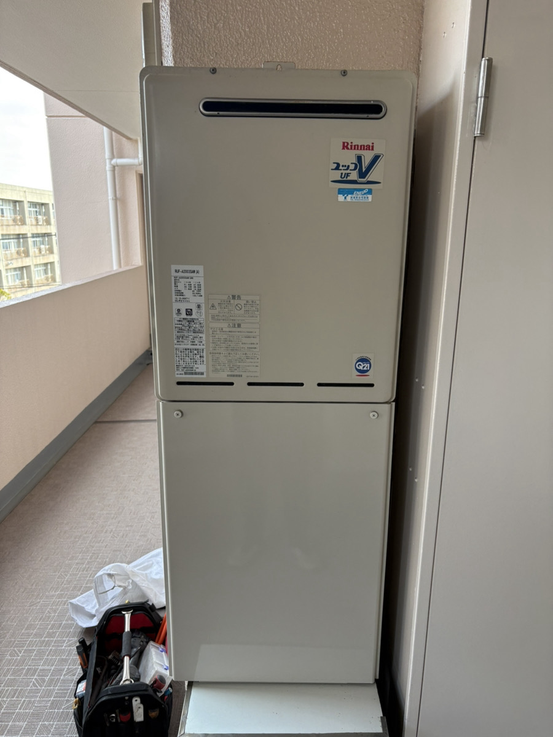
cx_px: 276
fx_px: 554
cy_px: 368
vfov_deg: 67.3
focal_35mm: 26
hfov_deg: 53.1
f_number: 1.6
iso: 50
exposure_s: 1/122
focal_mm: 5.96
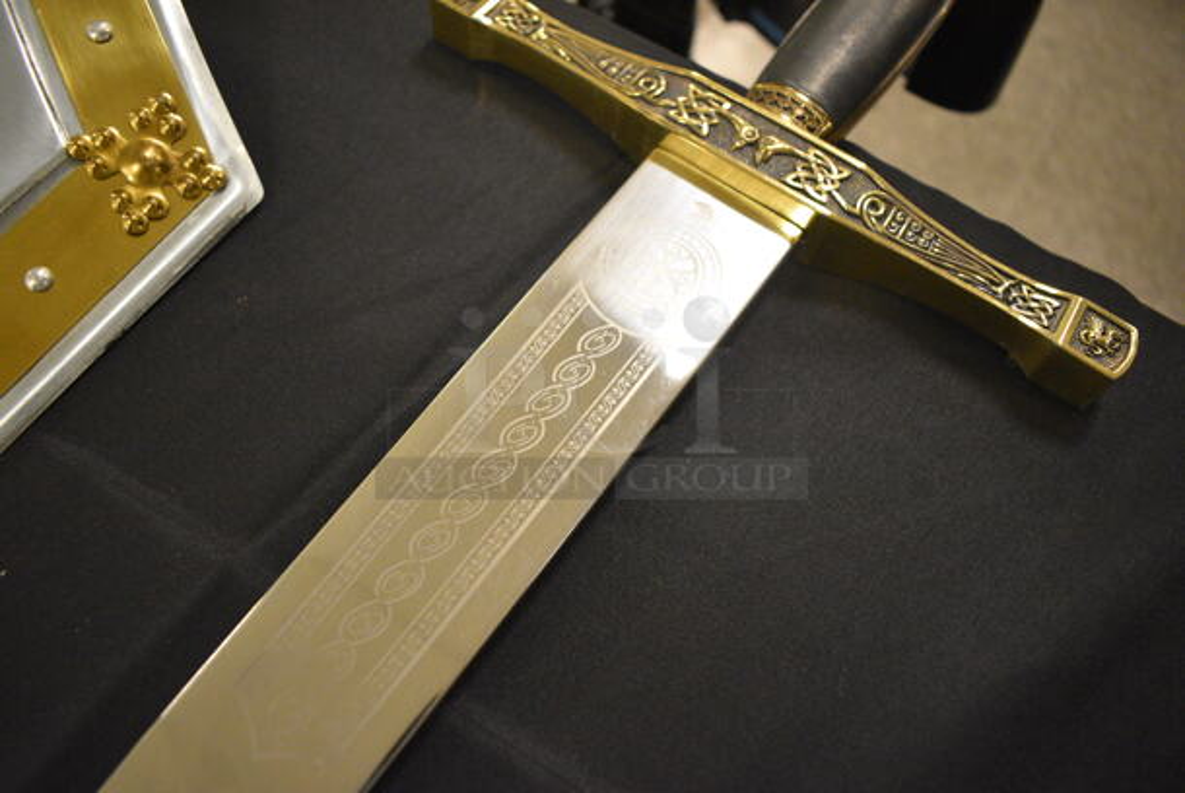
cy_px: 396
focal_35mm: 27
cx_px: 592
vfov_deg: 48.0
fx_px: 890
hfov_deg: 67.3
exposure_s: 1/125
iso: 3200
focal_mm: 18
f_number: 3.5
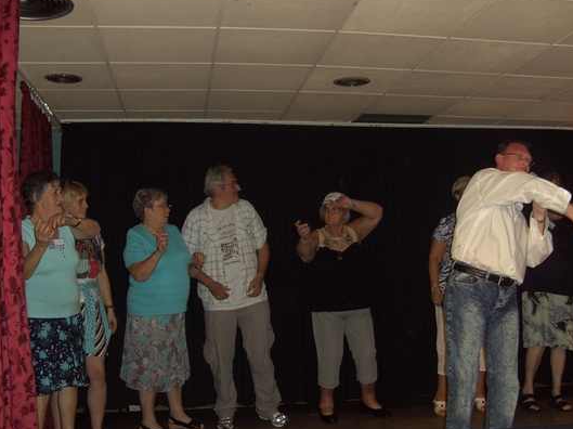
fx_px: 695
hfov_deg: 44.8
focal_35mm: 42
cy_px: 228
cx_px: 286
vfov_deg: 34.3
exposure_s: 1/50
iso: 100
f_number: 2.8
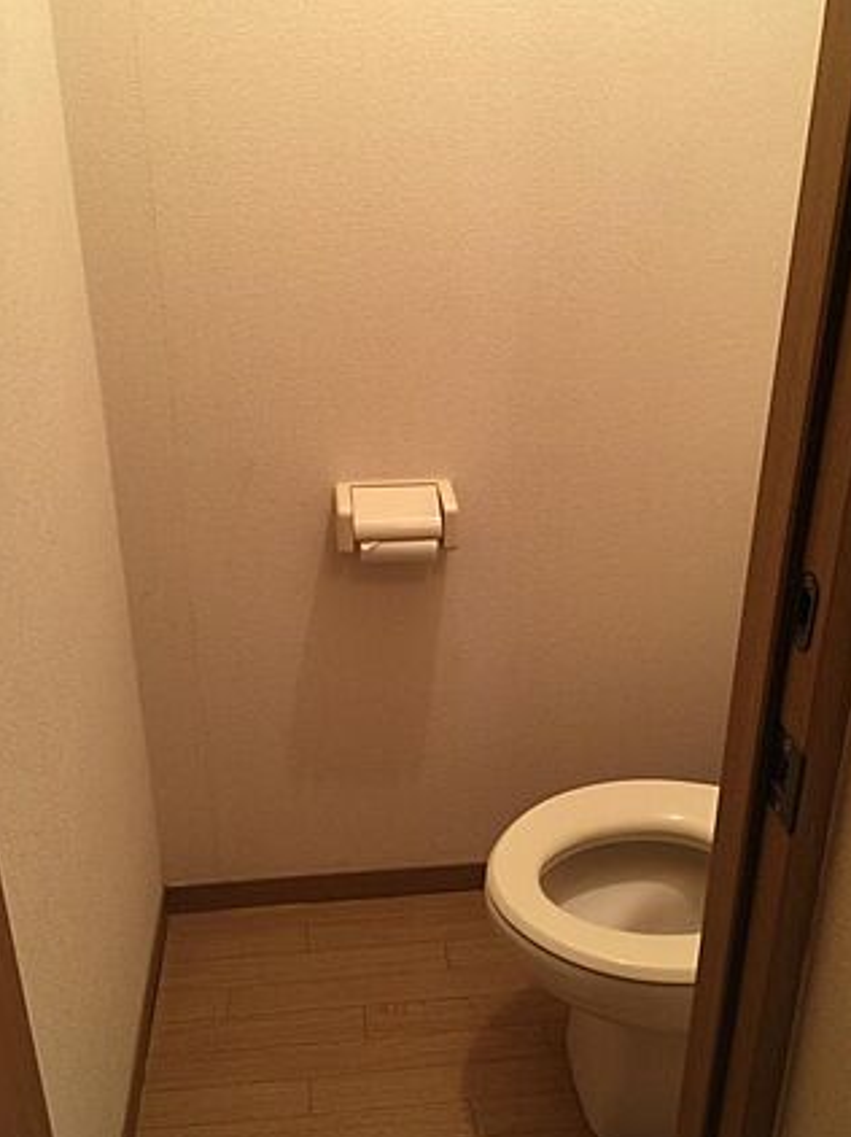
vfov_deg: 55.4
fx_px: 1083
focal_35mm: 33
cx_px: 415
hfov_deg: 42.9
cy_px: 552
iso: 80
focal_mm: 4.15
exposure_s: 1/15
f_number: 2.2
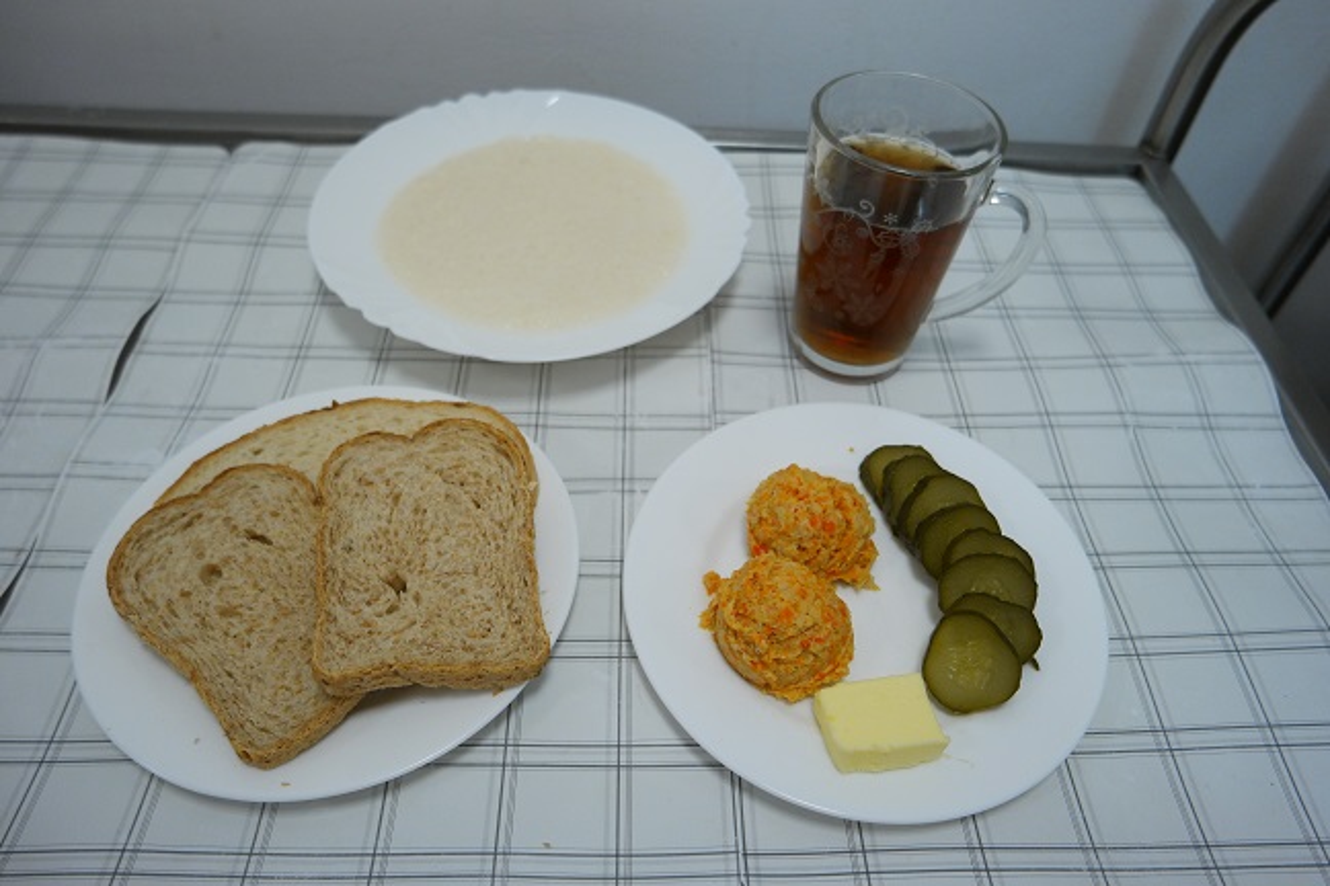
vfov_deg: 53.1
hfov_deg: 73.7
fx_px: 887
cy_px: 443
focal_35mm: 24
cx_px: 665
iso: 800
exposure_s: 1/250
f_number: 3.5
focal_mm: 16
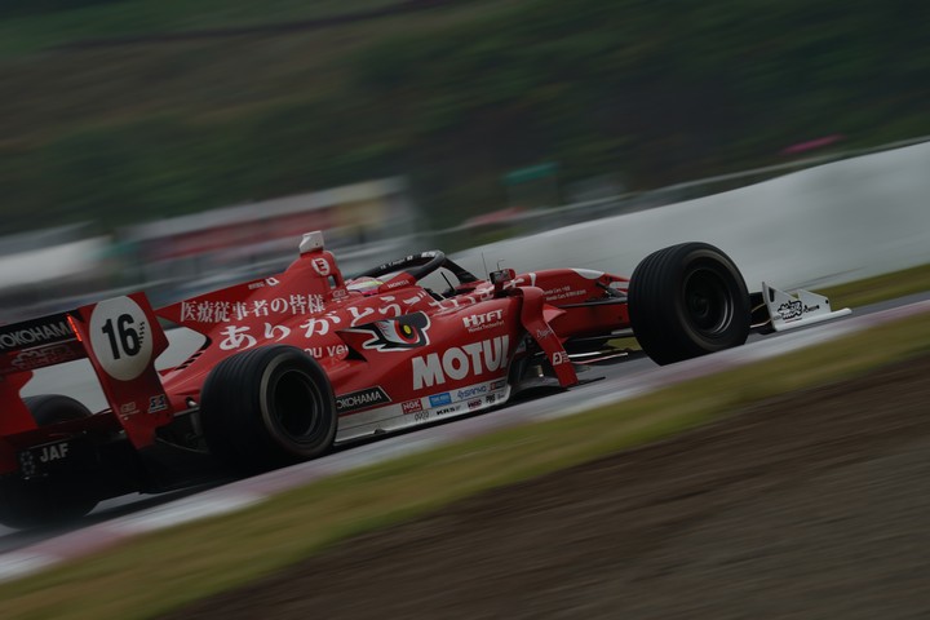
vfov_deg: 3.3
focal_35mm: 422
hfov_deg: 4.9
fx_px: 10901
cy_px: 310
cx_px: 465
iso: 50
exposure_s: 1/60
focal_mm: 422
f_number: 14
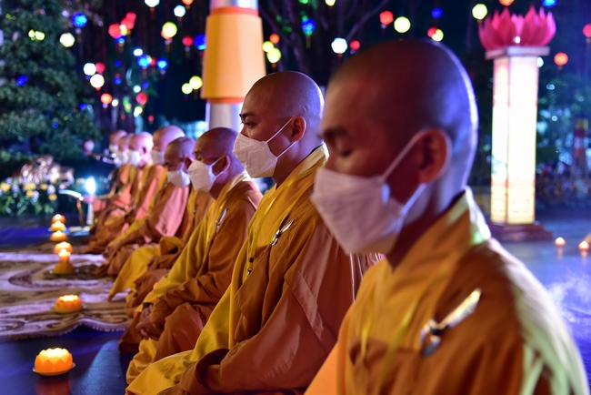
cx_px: 296
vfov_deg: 27.0
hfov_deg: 39.6
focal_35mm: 50
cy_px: 198
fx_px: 821
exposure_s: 1/40
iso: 3200
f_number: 4
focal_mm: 50
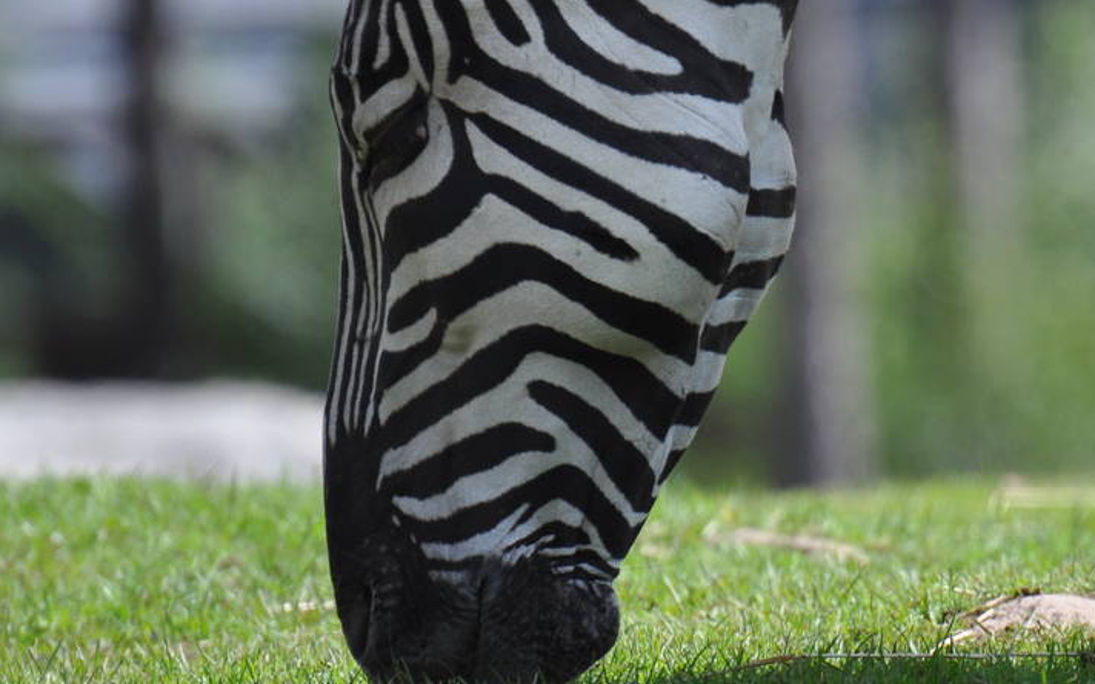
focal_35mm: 1030
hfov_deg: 2.0
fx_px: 30738
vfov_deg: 1.3
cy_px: 99
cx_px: 1104
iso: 280
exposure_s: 1/500
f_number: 5.6
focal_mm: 300
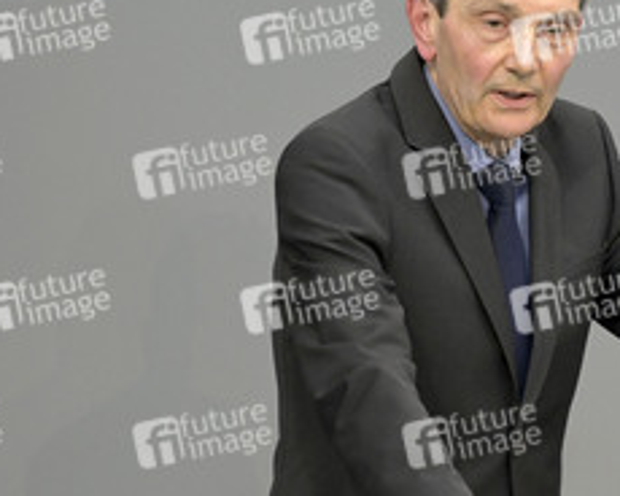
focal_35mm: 755
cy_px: 235
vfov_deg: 2.1
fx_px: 13854
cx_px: 508
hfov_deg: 2.6
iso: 8000
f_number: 5.6
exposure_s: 1/400
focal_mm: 410
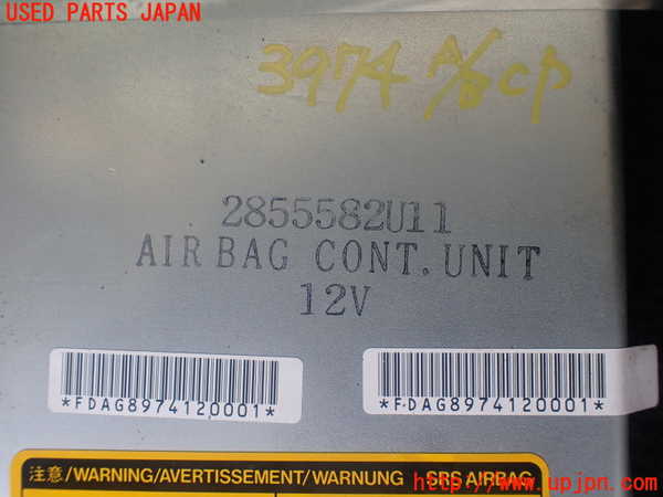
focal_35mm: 30
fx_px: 575
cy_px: 248
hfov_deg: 60.0
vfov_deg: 46.8
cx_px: 332
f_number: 2.3
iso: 250
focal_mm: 5.4
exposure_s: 1/125
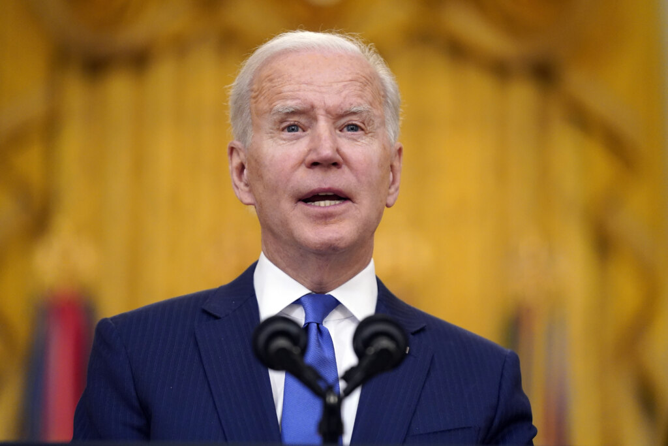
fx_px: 3711
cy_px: 223
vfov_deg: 6.9
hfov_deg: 10.3
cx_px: 334
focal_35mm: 200
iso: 4000
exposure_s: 1/250
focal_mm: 200
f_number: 2.8
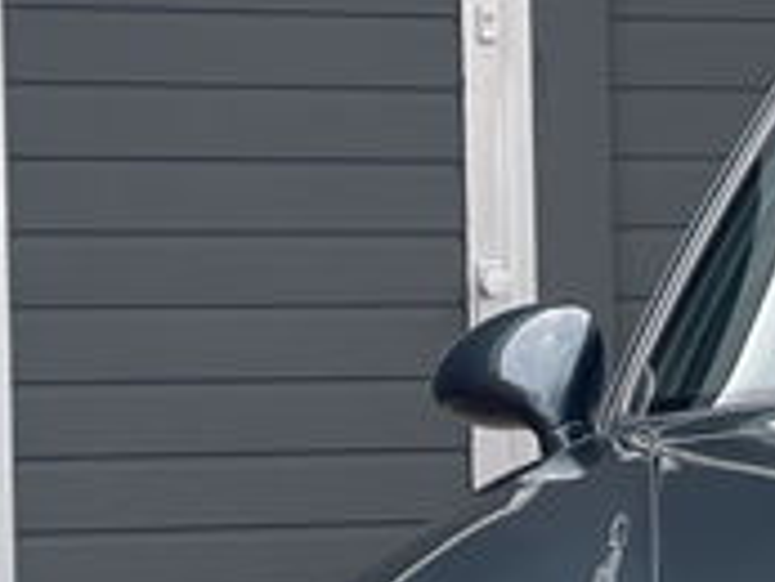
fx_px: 5175
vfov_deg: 6.4
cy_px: 457
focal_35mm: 231
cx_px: 1348
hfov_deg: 8.3
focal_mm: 6
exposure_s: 1/461
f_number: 2
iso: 32
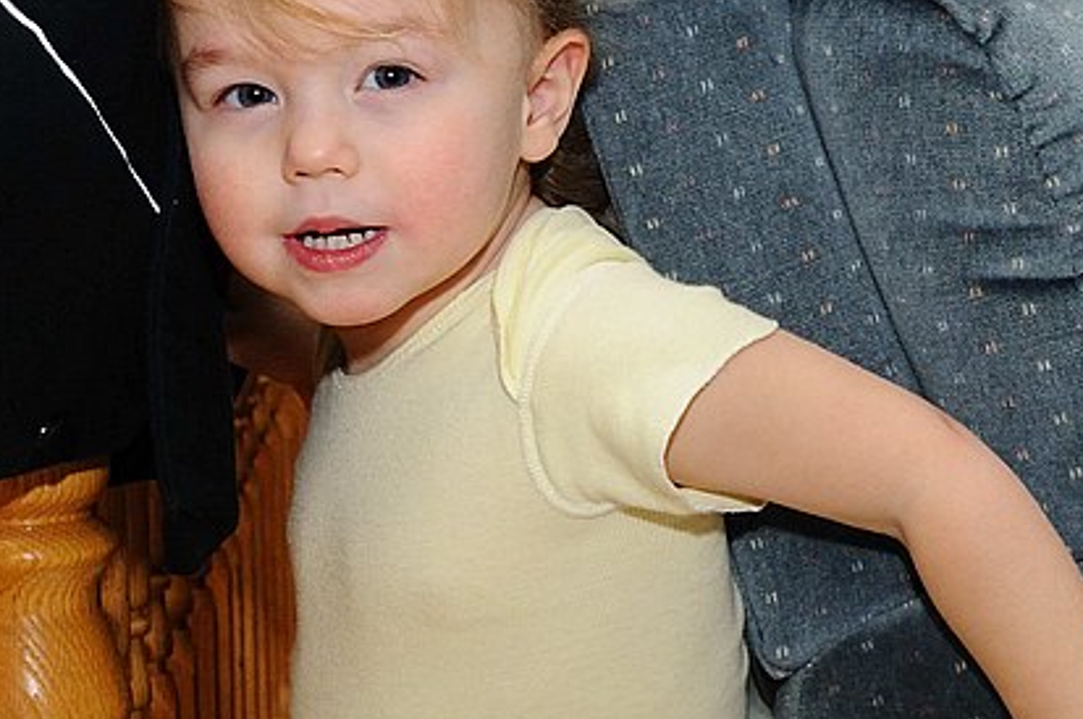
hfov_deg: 16.1
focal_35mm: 127
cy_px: 302
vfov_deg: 10.7
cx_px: 496
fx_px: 3821
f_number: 8
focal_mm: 35
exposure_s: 1/200
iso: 800
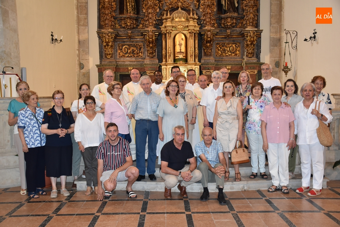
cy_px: 114
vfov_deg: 37.0
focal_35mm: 36
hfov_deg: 53.1
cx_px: 170
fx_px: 340
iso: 900
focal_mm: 24
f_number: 3.8
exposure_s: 1/60
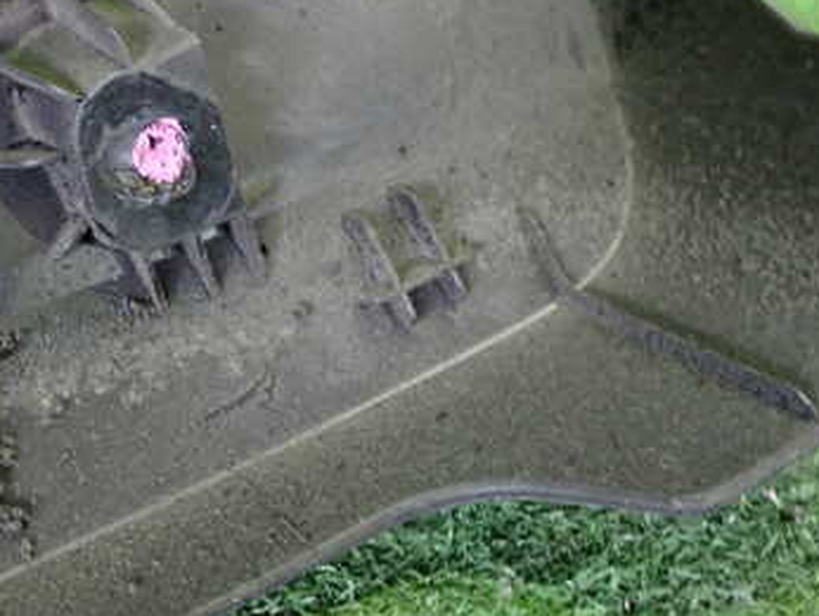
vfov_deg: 27.6
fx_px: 1231
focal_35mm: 52
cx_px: 237
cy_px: 147
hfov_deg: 36.2
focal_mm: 5.4
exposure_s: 1/30
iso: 800
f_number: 2.3
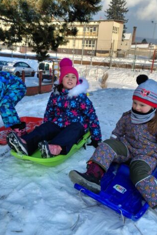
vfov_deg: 54.4
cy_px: 118
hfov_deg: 37.8
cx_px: 68
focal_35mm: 35
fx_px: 229
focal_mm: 4.71
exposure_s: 1/686
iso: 143
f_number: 1.7
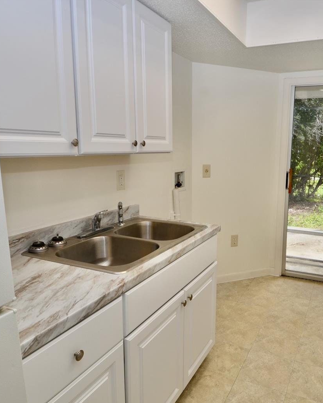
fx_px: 311
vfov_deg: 66.0
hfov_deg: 54.0
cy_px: 204
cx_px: 212
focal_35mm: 26
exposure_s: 1/125
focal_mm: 12
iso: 100
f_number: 5.6
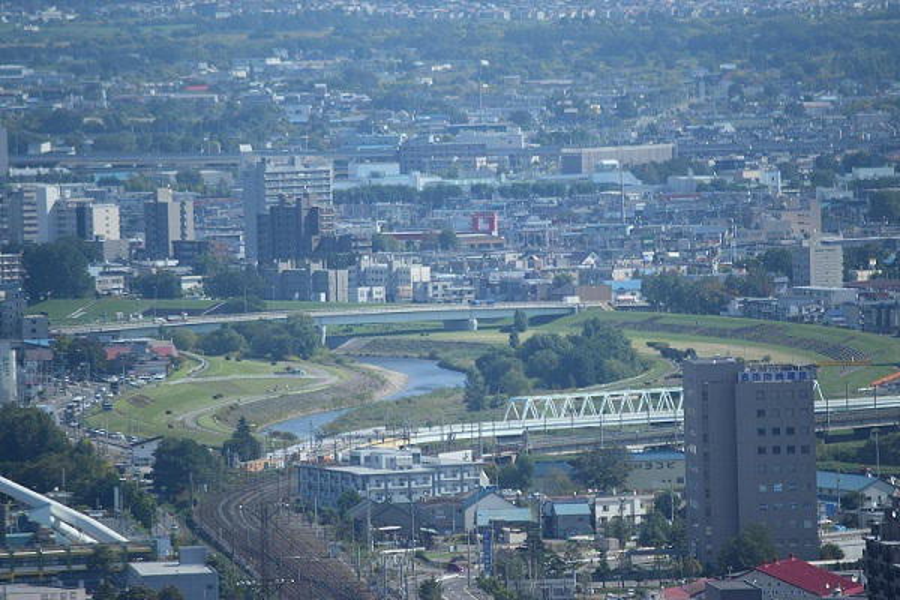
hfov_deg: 4.6
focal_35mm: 450
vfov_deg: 3.1
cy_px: 300
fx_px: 11249
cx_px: 450
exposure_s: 1/1600
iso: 400
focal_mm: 300
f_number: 5.6
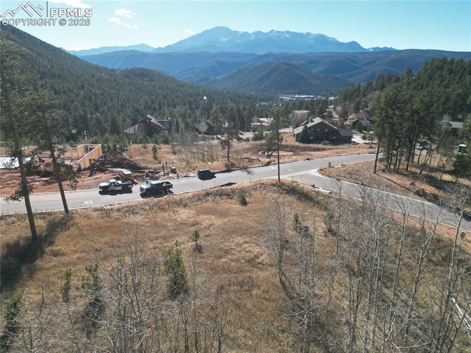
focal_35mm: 24
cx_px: 236
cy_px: 176
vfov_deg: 56.8
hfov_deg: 71.6
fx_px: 326
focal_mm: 6.72
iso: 200
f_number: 1.7
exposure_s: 1/2500
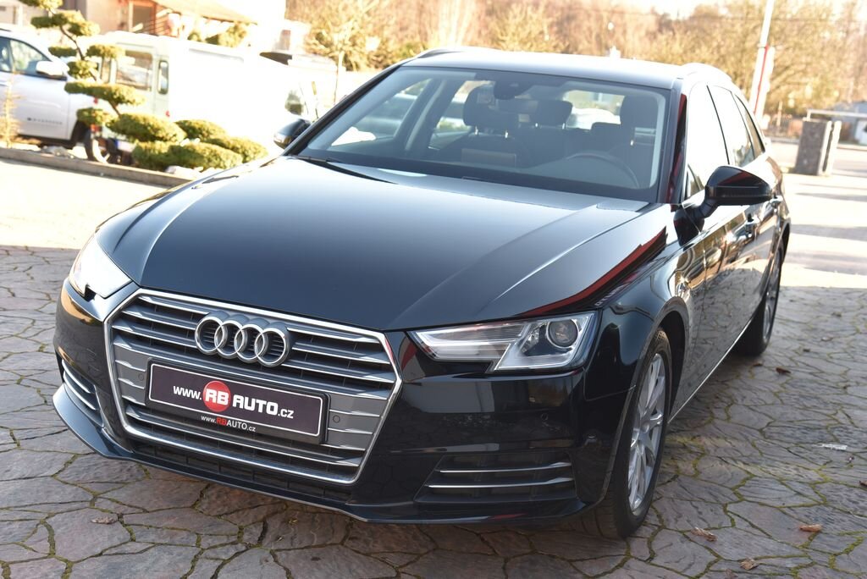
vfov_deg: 28.1
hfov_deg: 41.1
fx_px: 1157
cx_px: 434
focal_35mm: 48
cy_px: 290
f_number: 5
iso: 500
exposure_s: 1/100
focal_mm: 48
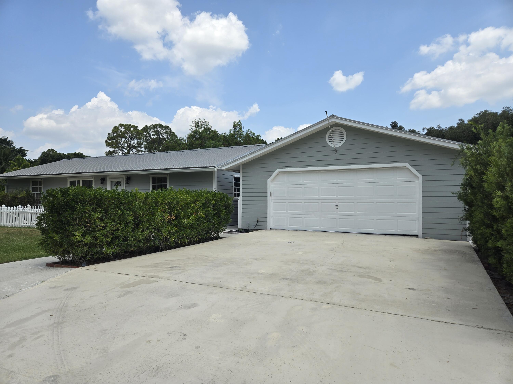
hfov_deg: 73.9
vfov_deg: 58.9
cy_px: 192
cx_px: 256
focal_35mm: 23
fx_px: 341
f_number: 1.8
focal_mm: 5.4
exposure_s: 1/2246
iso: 25
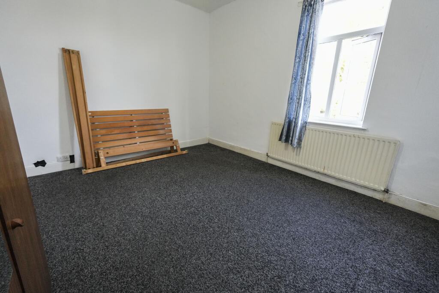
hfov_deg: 100.4
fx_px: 183
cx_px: 220
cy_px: 146
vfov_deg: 77.3
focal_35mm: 15
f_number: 4
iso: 2000
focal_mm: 10
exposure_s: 1/160
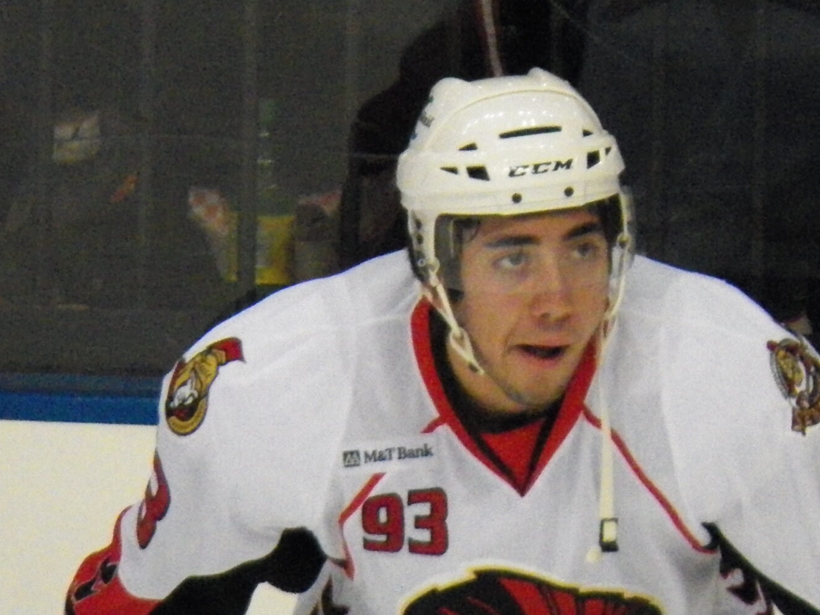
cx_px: 494
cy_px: 364
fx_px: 38213
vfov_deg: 0.9
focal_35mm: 1613
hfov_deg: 1.2
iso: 3200
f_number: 5.6
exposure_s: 1/160
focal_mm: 147
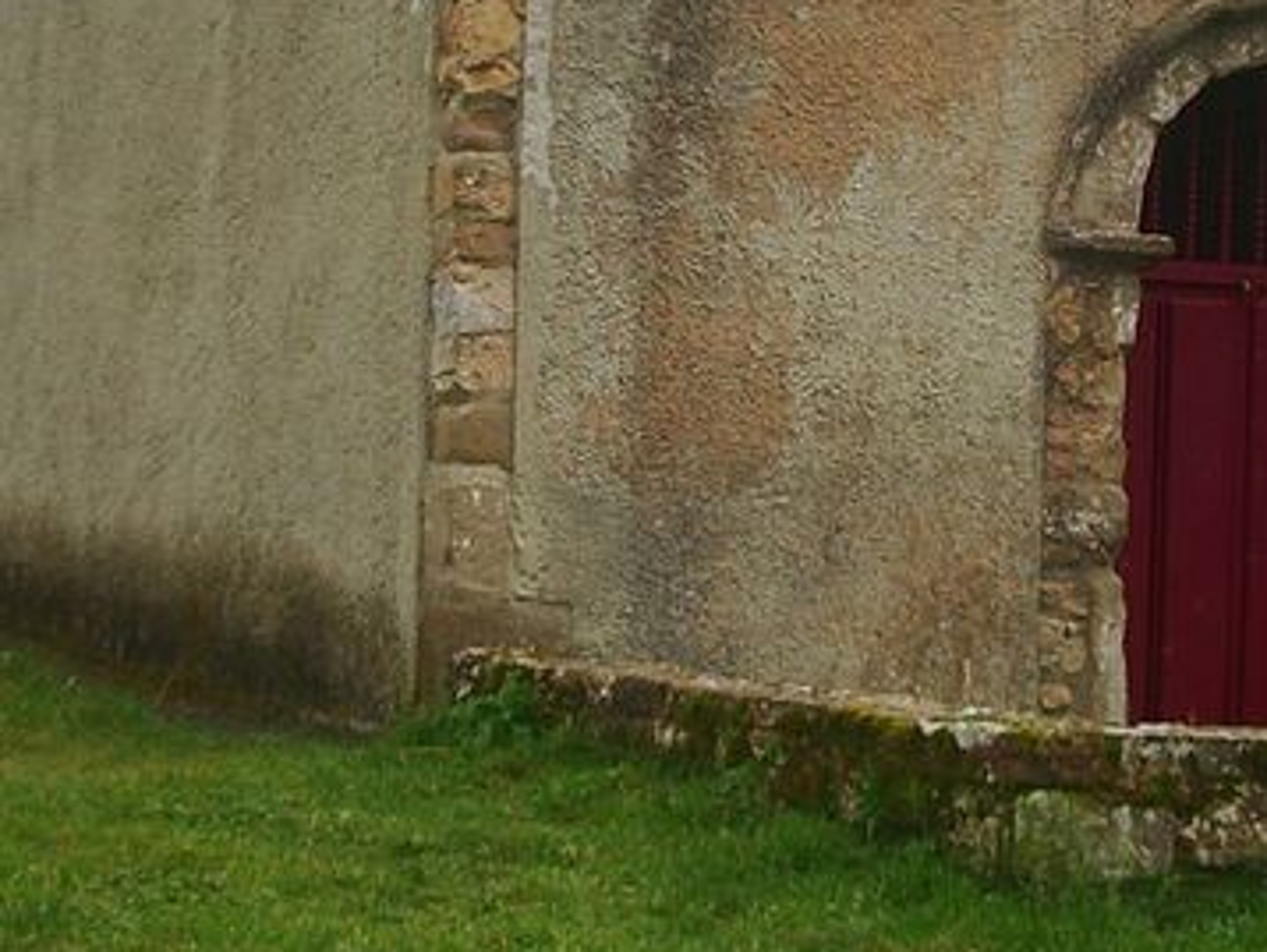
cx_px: 793
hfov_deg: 19.6
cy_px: 25
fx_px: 3663
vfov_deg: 14.6
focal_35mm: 100
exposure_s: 1/200
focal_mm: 5.8
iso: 50
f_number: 4.3
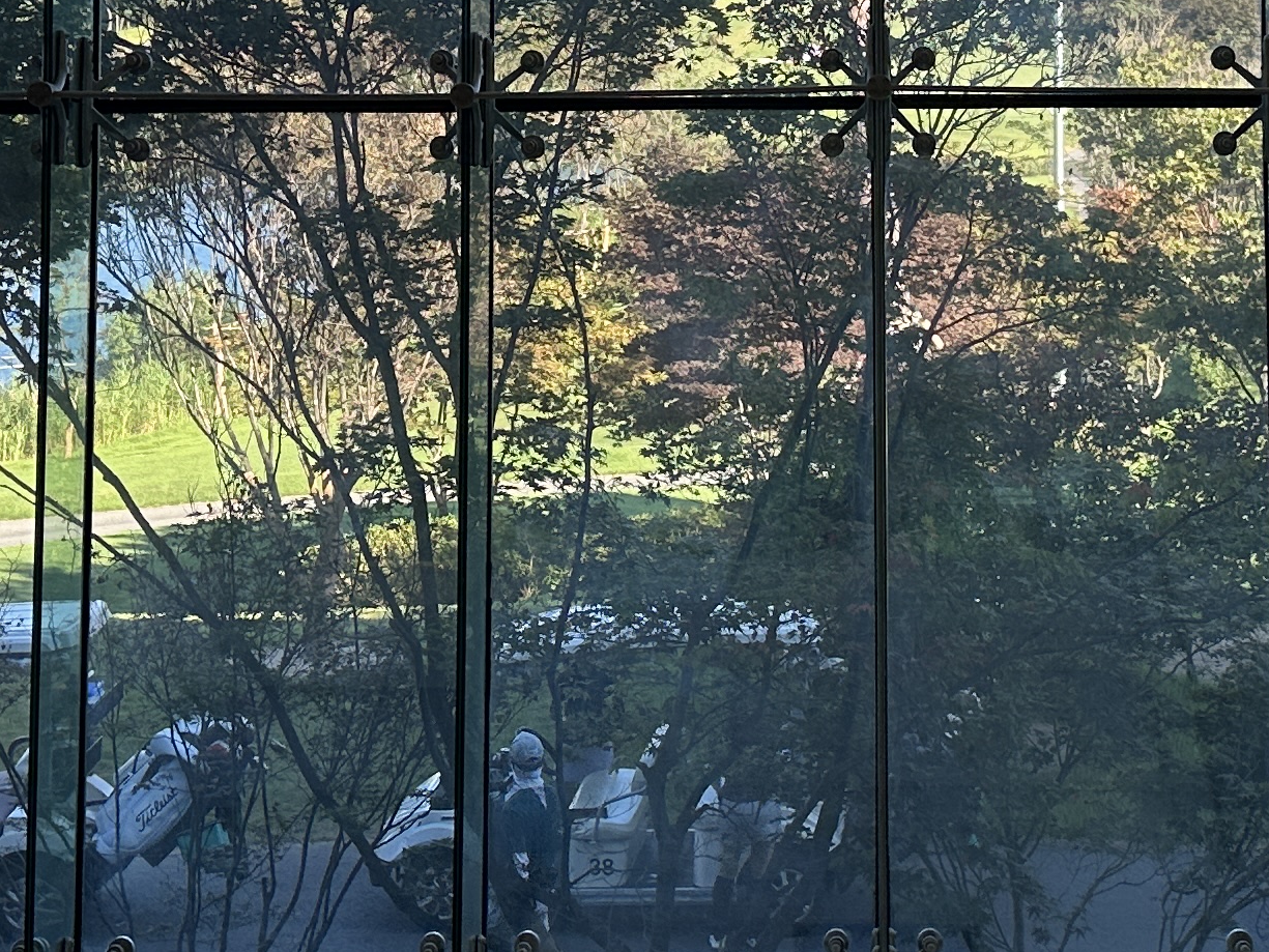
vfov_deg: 18.3
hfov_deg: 24.6
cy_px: 79
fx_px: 2896
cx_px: 861
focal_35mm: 79
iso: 80
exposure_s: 1/1198
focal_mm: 6.86
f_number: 1.78
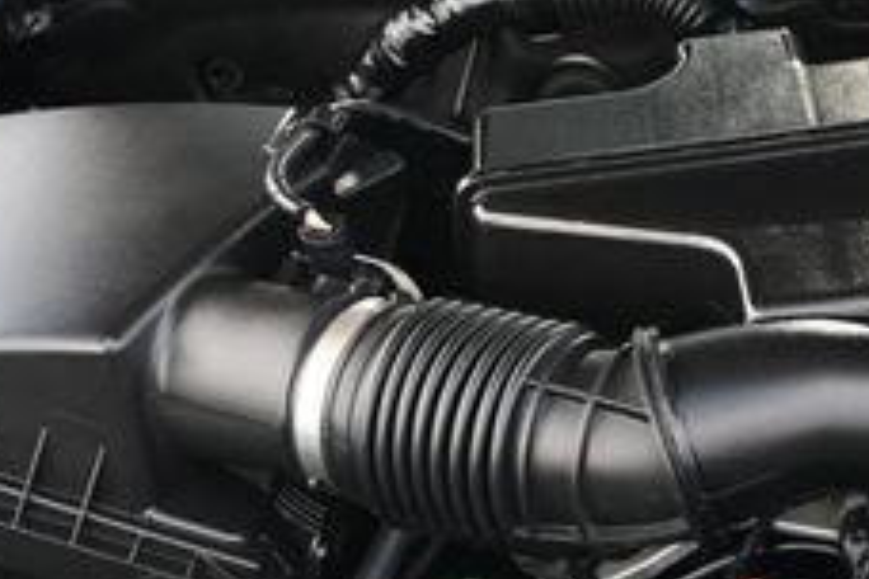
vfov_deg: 13.5
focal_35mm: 101
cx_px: 1162
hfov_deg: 18.6
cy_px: 503
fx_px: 2438
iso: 720
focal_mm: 24
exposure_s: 1/125
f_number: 4.2
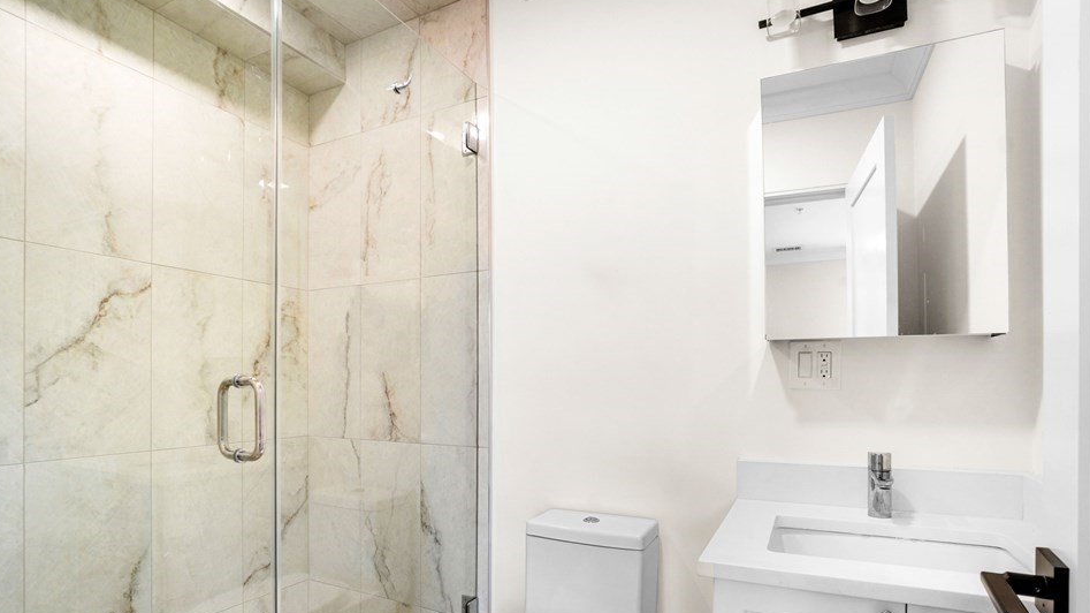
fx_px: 491
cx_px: 581
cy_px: 387
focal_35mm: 17
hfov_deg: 95.8
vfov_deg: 62.9
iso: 320
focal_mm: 10
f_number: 9
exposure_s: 1/13
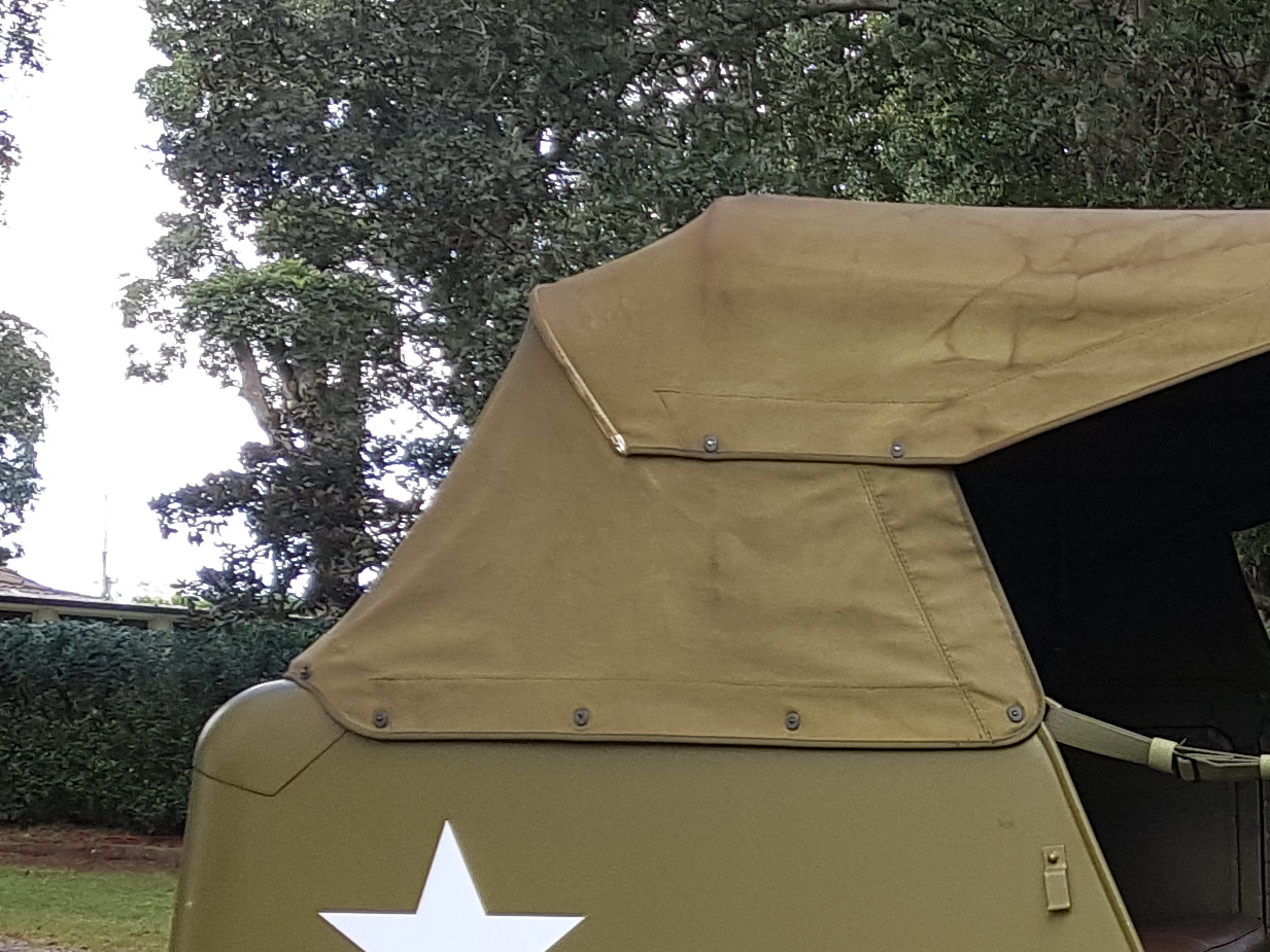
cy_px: 1073
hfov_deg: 20.0
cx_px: 1880
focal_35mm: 85
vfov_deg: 16.8
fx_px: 3119
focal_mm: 4.2
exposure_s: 1/200
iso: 40
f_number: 1.7
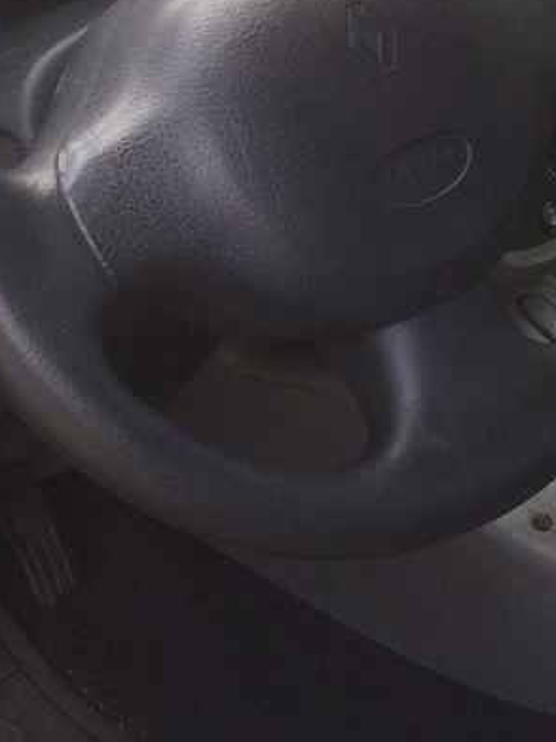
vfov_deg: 19.6
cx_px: 528
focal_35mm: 95
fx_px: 2036
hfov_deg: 15.3
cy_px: -104
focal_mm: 4.15
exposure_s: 1/100
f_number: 2.2
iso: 40
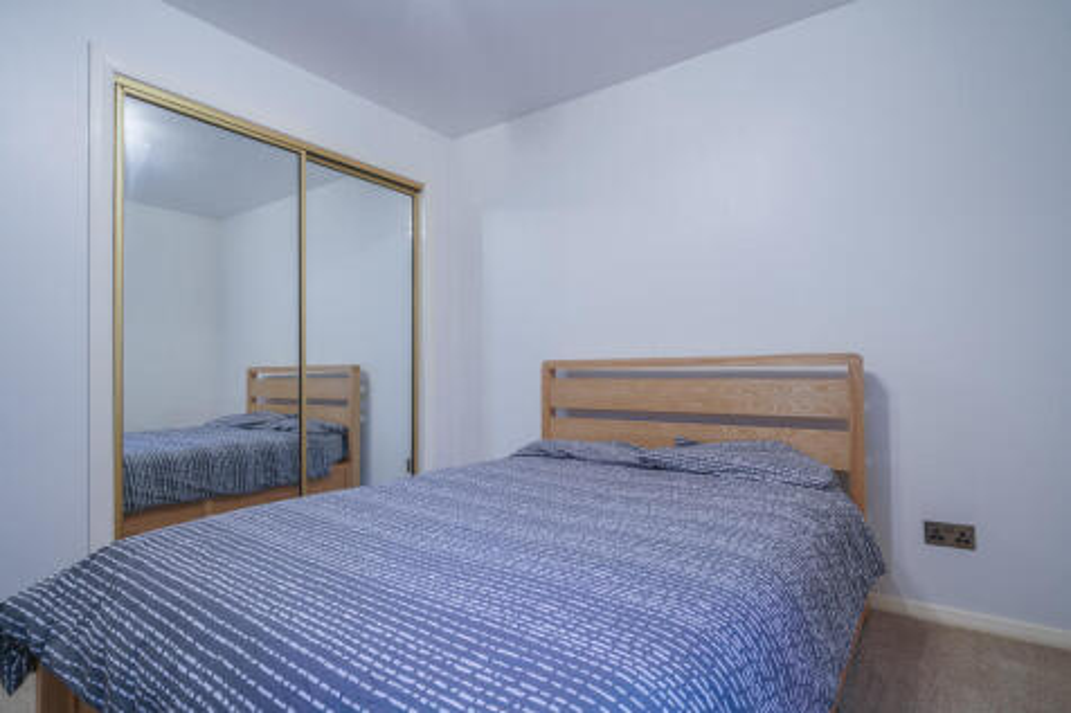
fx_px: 535
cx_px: 536
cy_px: 356
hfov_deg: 90.0
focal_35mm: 18
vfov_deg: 67.3
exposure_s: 4
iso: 100
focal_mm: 18
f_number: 11
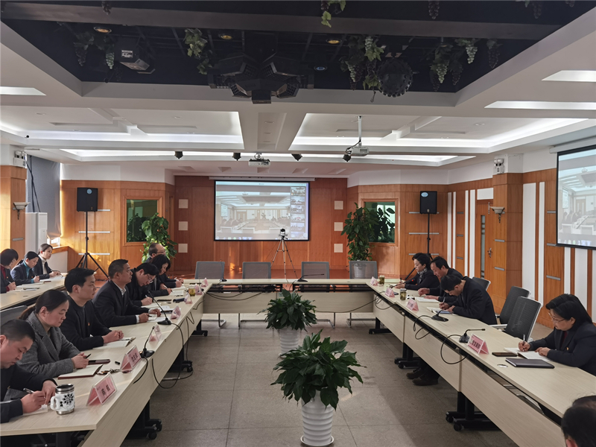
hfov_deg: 56.8
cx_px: 298
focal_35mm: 32
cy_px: 224
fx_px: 551
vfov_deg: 44.2
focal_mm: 6.71
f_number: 1.9
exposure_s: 1/92.6
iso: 50
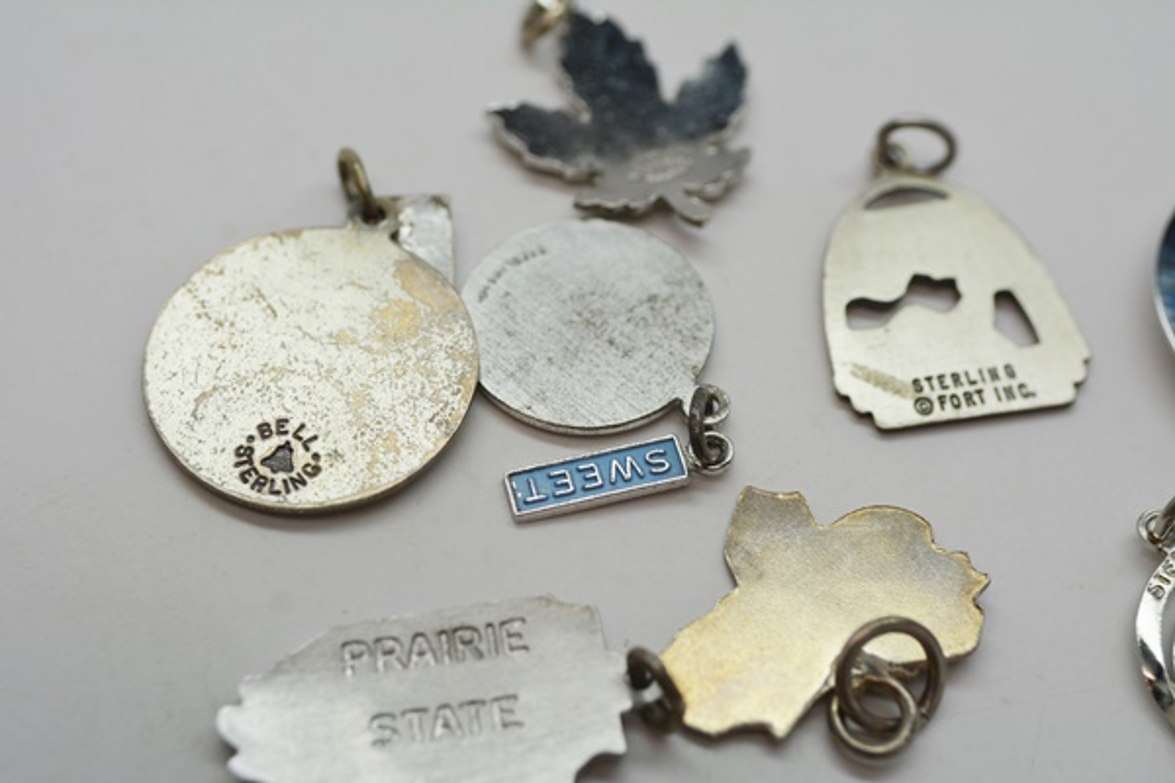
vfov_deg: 28.1
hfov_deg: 41.1
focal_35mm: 48
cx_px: 588
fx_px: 1567
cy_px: 392
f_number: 7.1
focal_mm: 32
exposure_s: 1/200
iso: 200
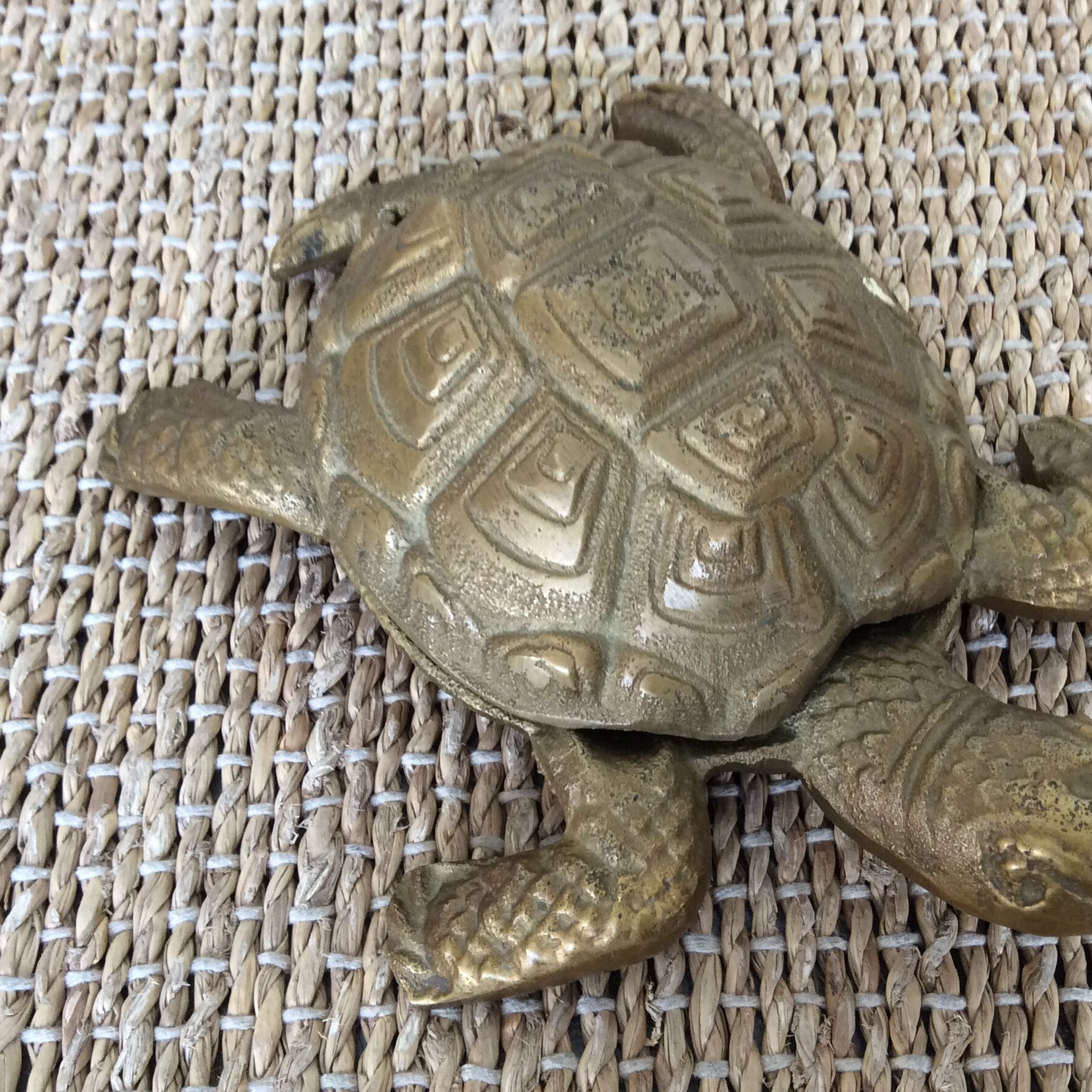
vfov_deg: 40.9
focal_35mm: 41
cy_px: 573
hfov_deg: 40.9
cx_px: 610
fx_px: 1463
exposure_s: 1/25
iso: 80
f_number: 2.4
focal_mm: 3.3
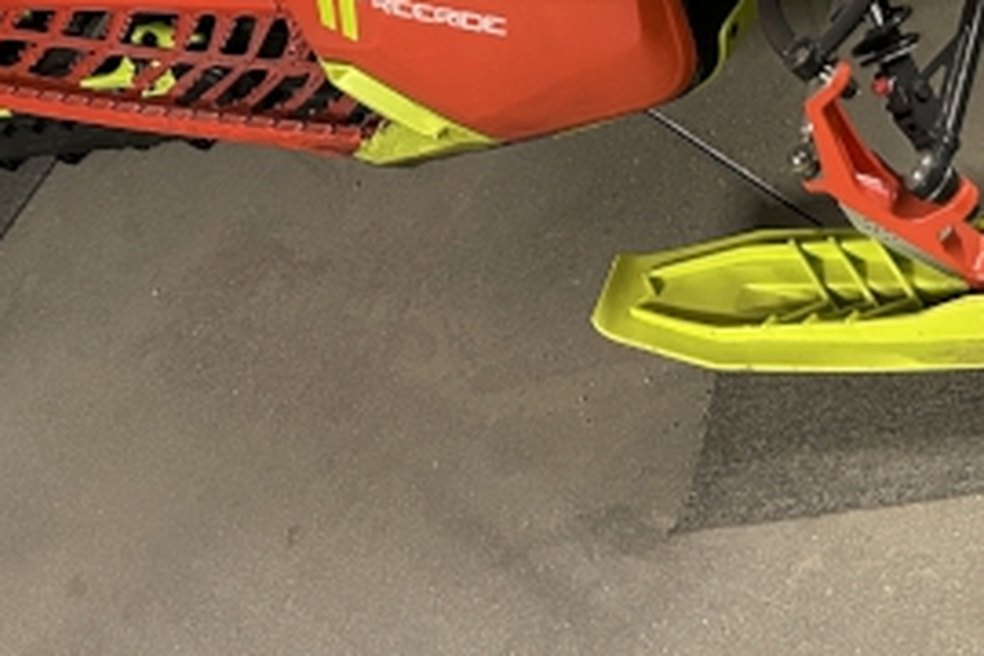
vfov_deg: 15.7
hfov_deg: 25.3
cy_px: -339
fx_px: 2186
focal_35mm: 80
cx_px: 601
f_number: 1.5
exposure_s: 1/40
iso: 400
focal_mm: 5.7
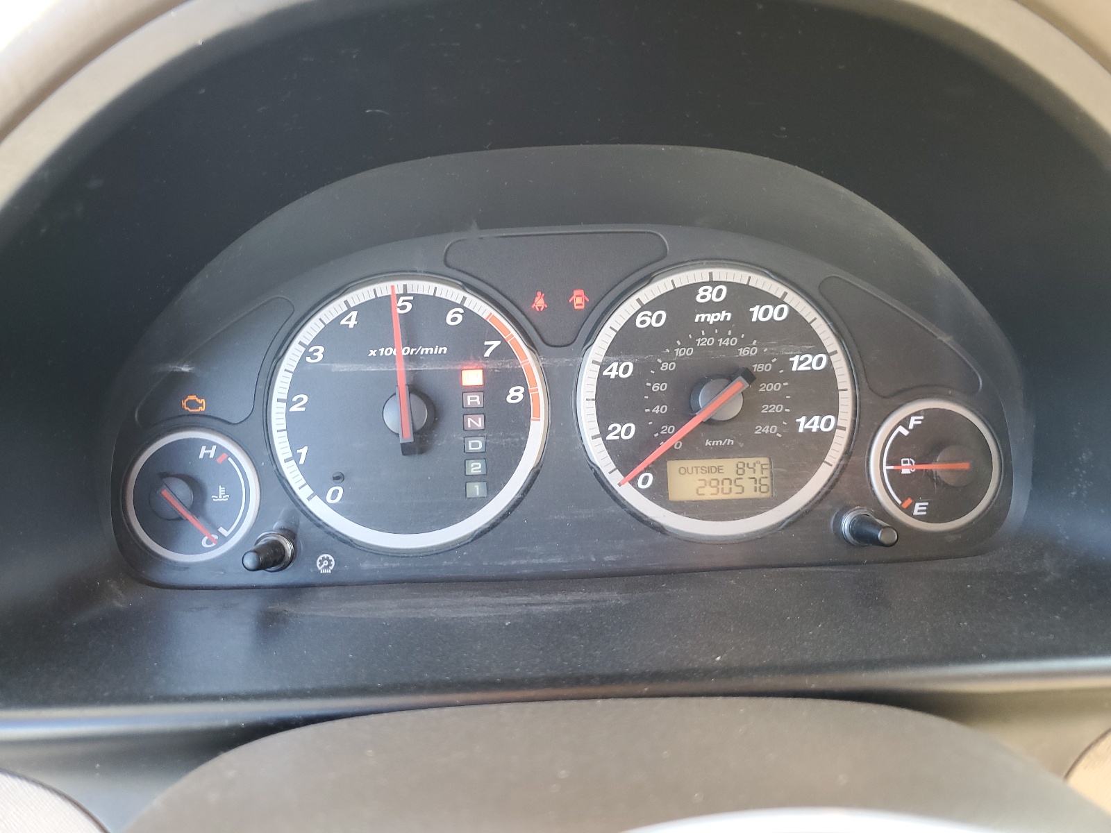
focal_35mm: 26
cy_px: 416
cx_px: 556
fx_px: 834
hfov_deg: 67.3
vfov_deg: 53.1
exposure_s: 1/60.2
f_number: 1.5
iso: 66
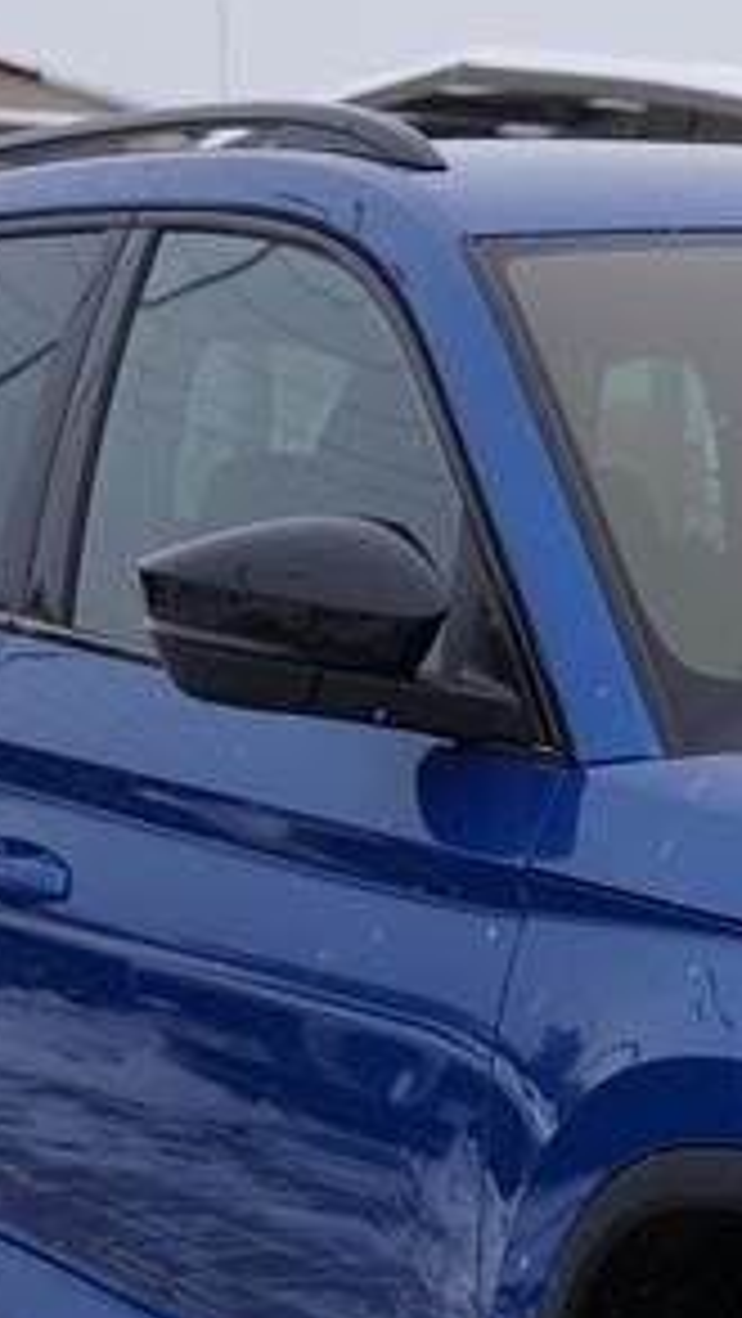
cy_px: 1262
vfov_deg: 14.8
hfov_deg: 8.3
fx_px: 4997
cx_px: 1187
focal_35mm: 143
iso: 100
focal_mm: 39
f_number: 5.6
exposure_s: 1/160
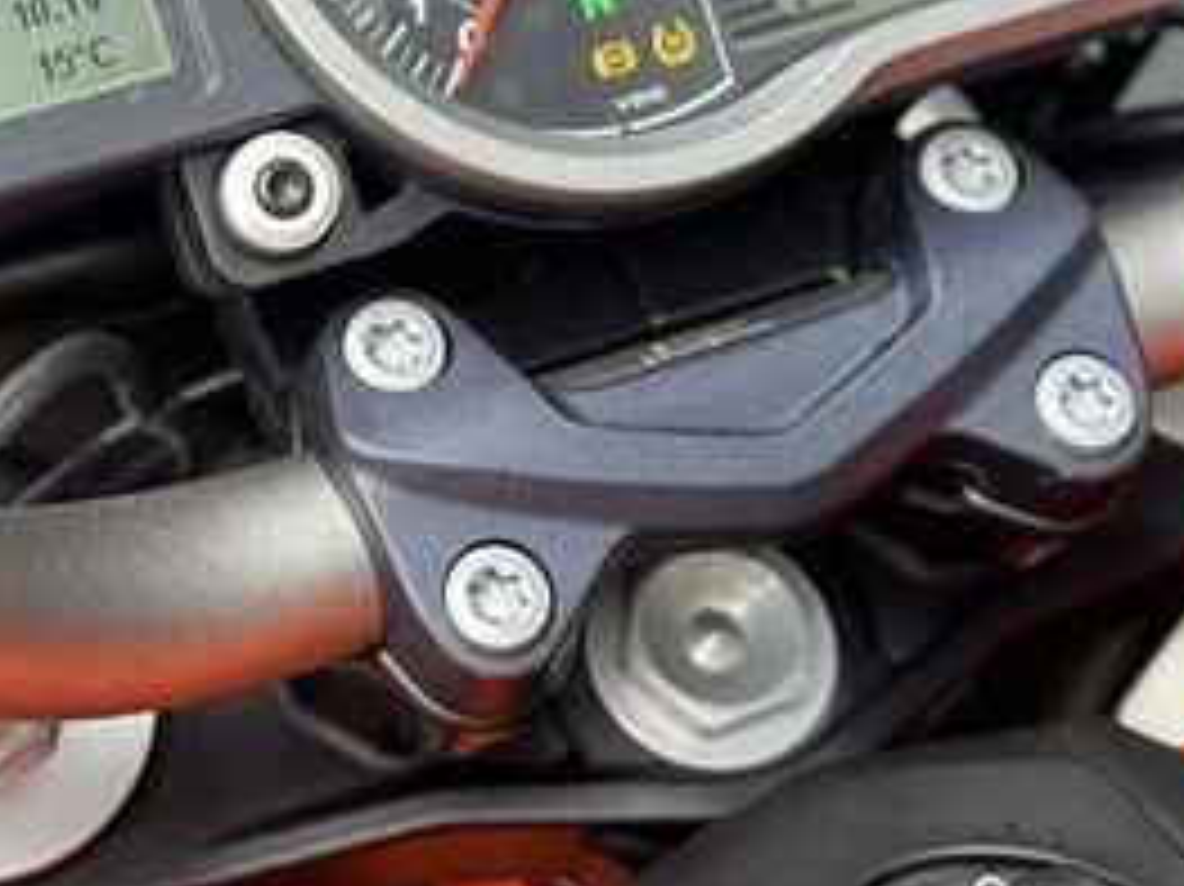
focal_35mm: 117
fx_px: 4000
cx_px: 459
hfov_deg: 16.8
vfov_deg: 12.4
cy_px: -112
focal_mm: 6.86
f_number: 1.78
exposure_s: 1/254
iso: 80
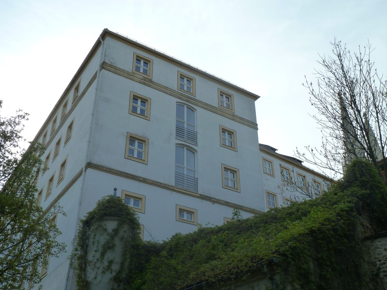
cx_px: 194
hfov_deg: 46.8
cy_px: 145
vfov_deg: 36.0
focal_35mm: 40
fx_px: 447
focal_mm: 6.5
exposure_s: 1/400
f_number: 5
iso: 125
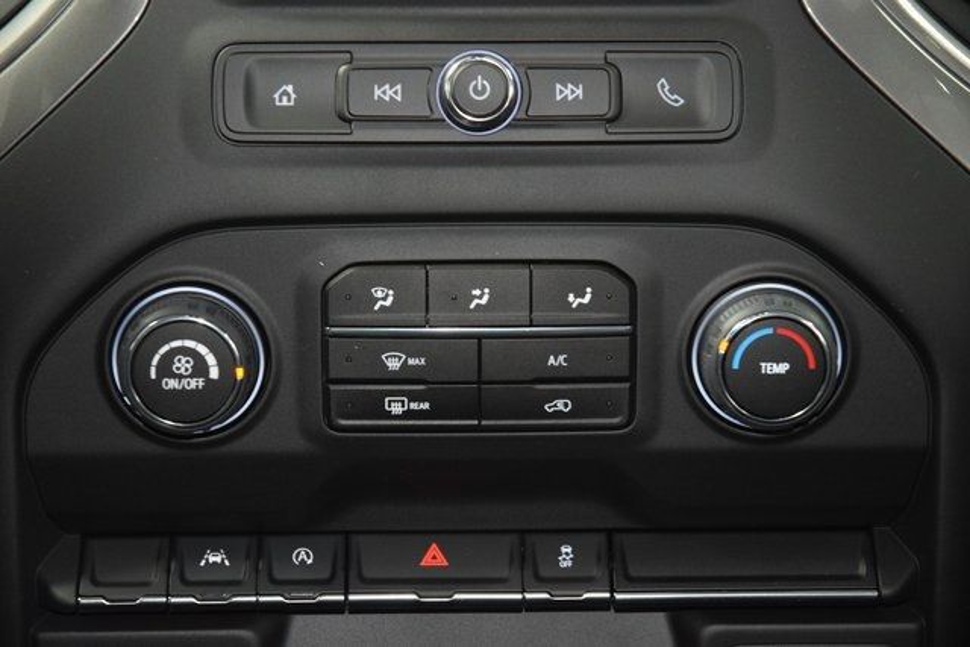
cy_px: 324
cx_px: 485
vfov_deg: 13.0
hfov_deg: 19.5
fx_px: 2830
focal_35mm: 105
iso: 2200
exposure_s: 1/25
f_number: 4.5
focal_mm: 70
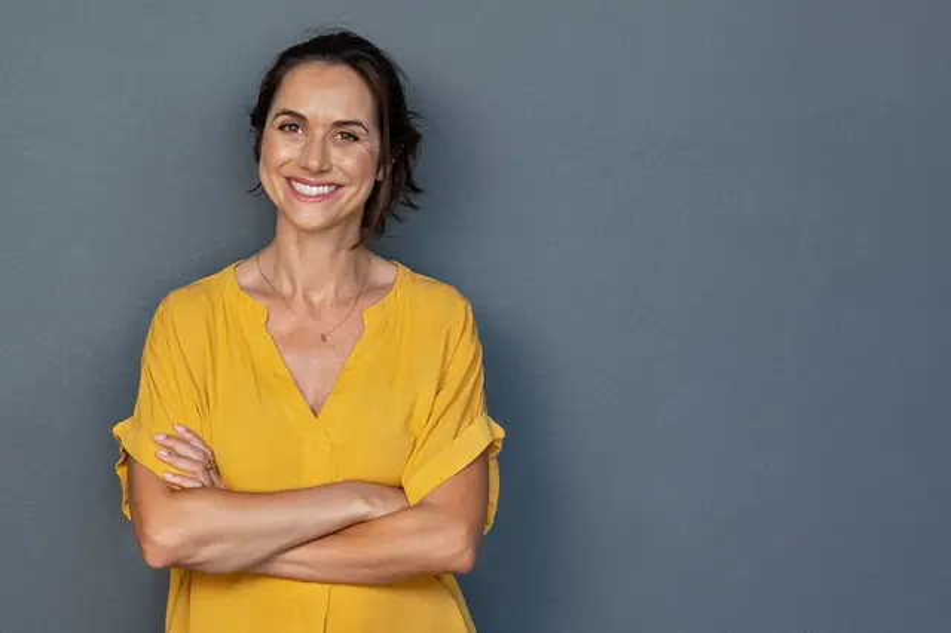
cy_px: 316
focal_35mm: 126
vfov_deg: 10.9
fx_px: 3327
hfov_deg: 16.3
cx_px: 476
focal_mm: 105
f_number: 5
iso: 400
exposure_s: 1/160
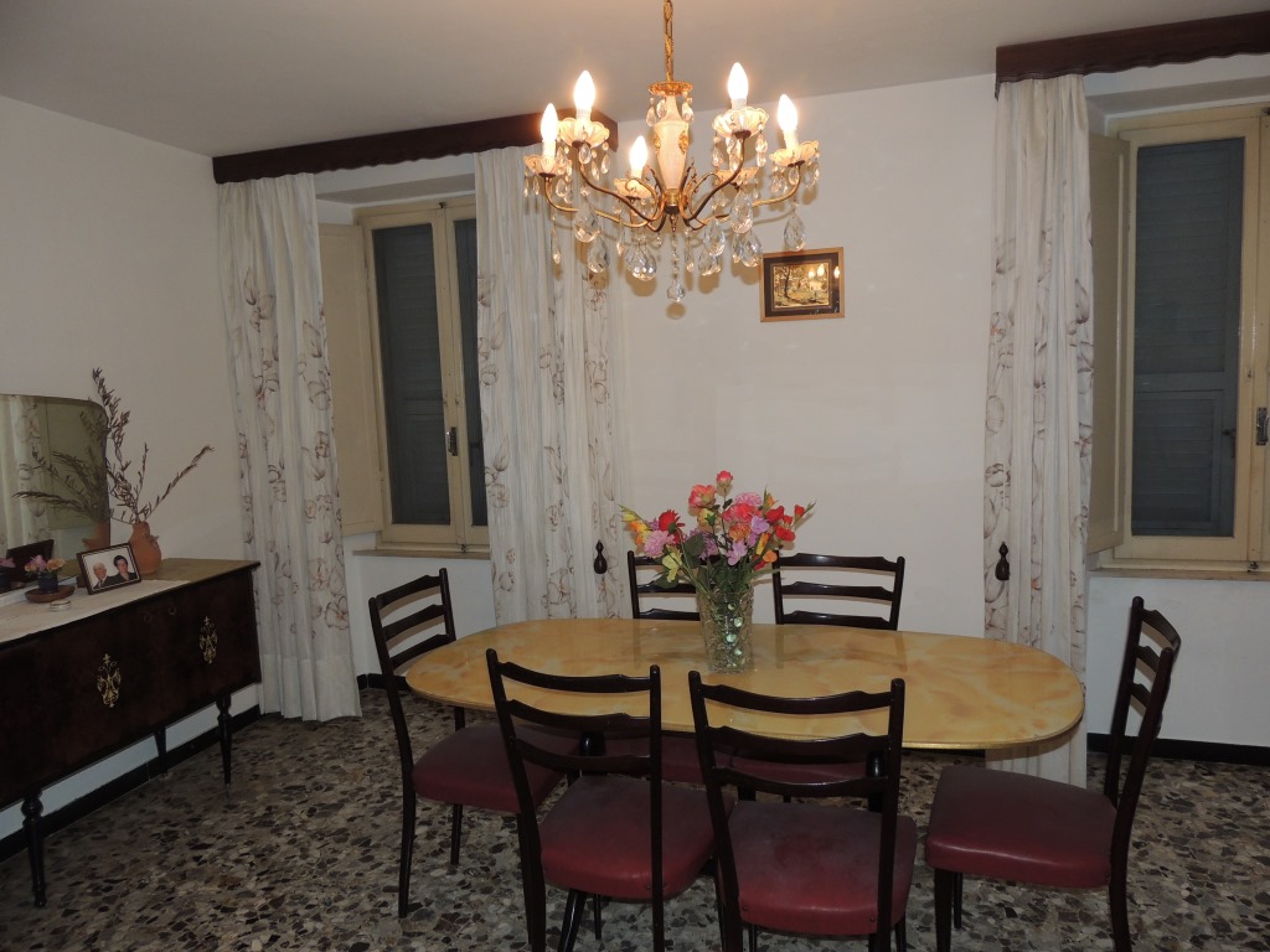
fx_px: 881
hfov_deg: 71.6
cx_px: 635
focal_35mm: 24
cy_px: 476
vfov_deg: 56.8
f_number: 3
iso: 200
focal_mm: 4.3
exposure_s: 1/30
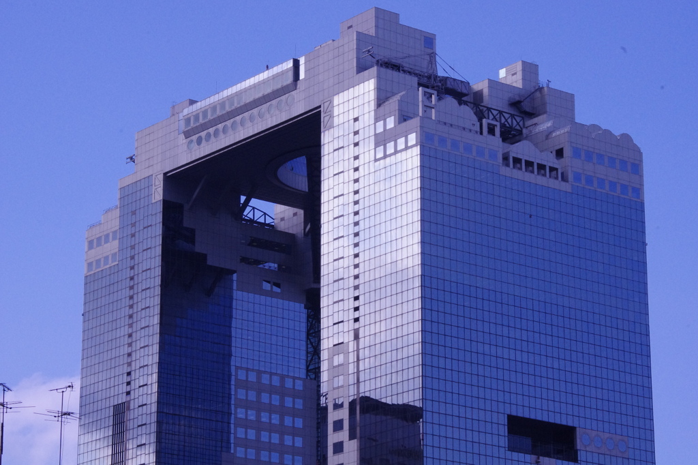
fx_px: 2326
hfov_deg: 17.1
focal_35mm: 120
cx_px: 349
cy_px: 232
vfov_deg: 11.4
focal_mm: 80
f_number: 18
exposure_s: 1/640
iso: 1600
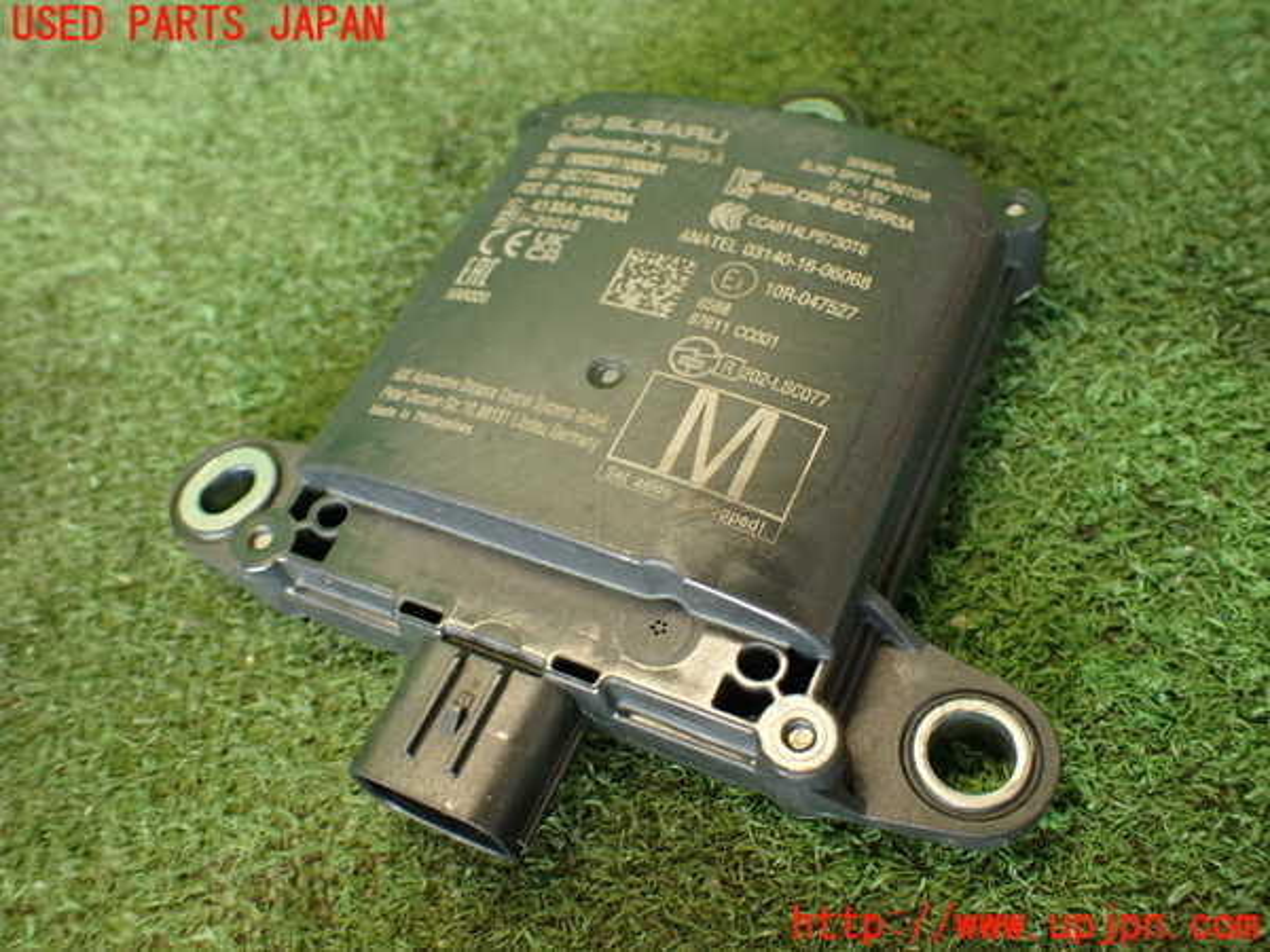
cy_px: 476
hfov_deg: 56.8
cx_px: 635
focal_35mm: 32
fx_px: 1174
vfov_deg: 44.2
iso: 200
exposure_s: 1/30
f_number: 2.4
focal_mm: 5.79
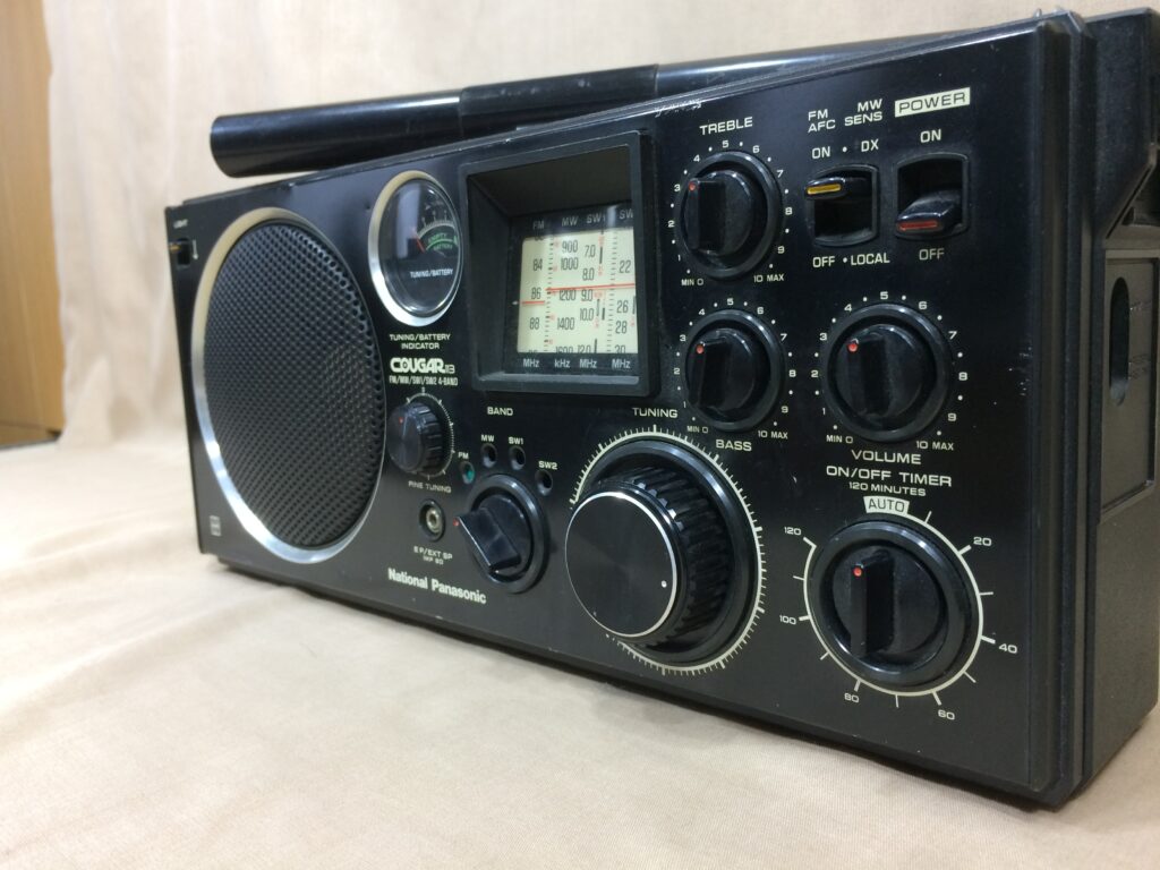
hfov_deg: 61.7
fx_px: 972
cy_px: 435
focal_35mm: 29
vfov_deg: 48.2
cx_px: 580
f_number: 2.2
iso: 80
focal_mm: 4.15
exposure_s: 1/30
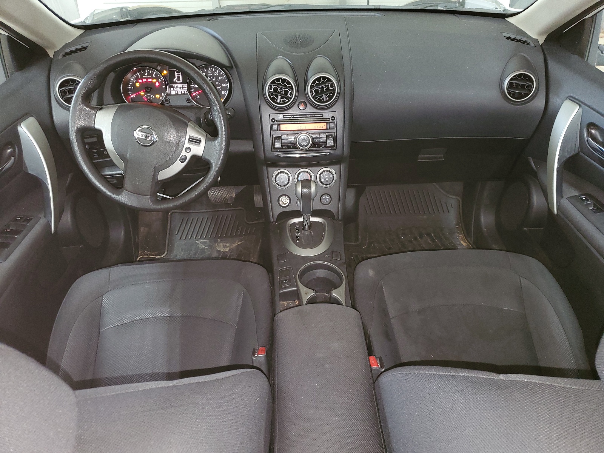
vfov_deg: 53.1
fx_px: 454
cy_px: 226
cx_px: 302
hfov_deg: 67.3
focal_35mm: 26
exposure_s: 1/12
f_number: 1.5
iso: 134
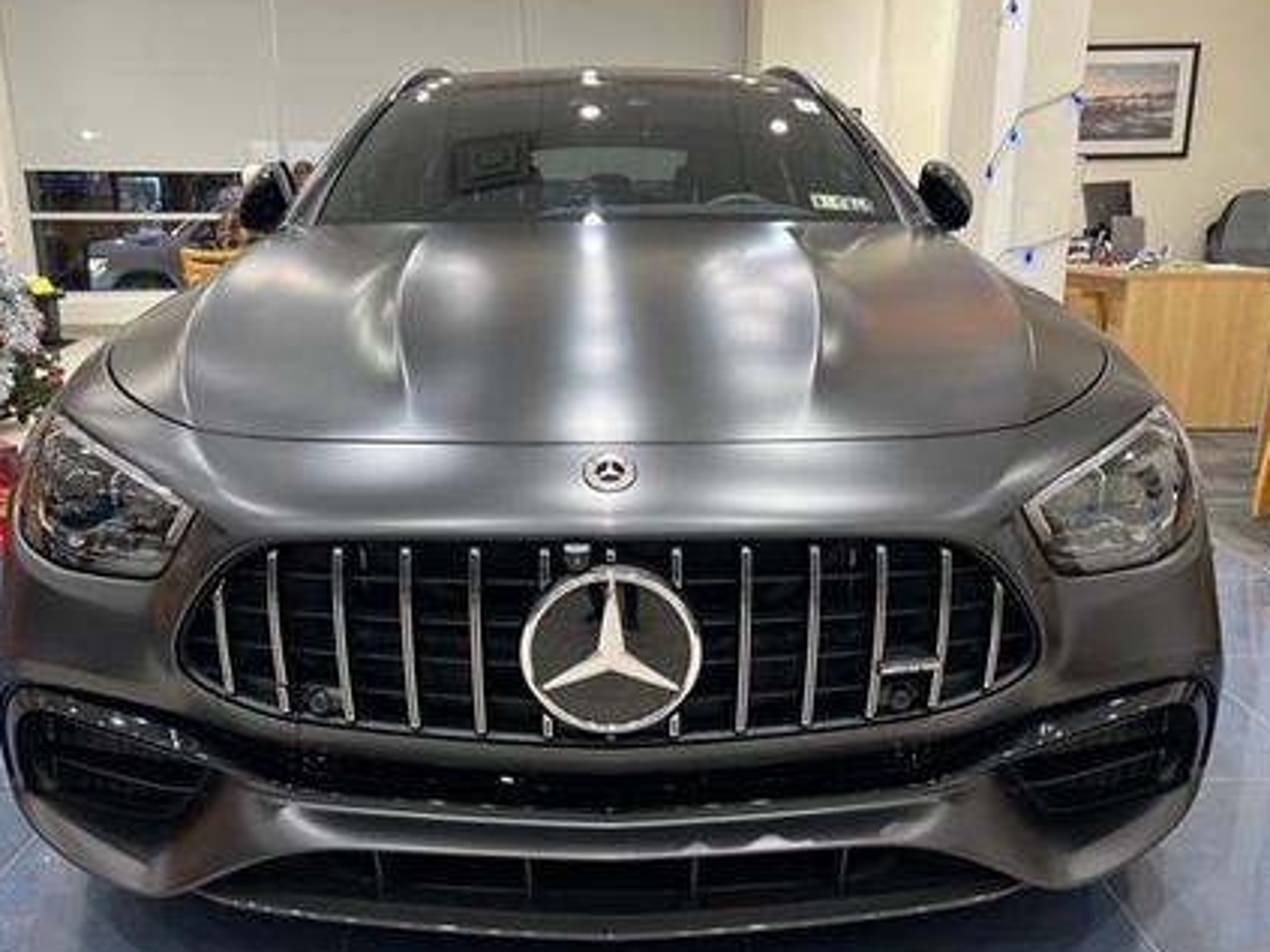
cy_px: 529
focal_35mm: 31
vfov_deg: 45.3
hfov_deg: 58.3
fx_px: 1137
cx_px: 603
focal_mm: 5.7
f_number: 1.5
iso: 125
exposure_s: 1/60
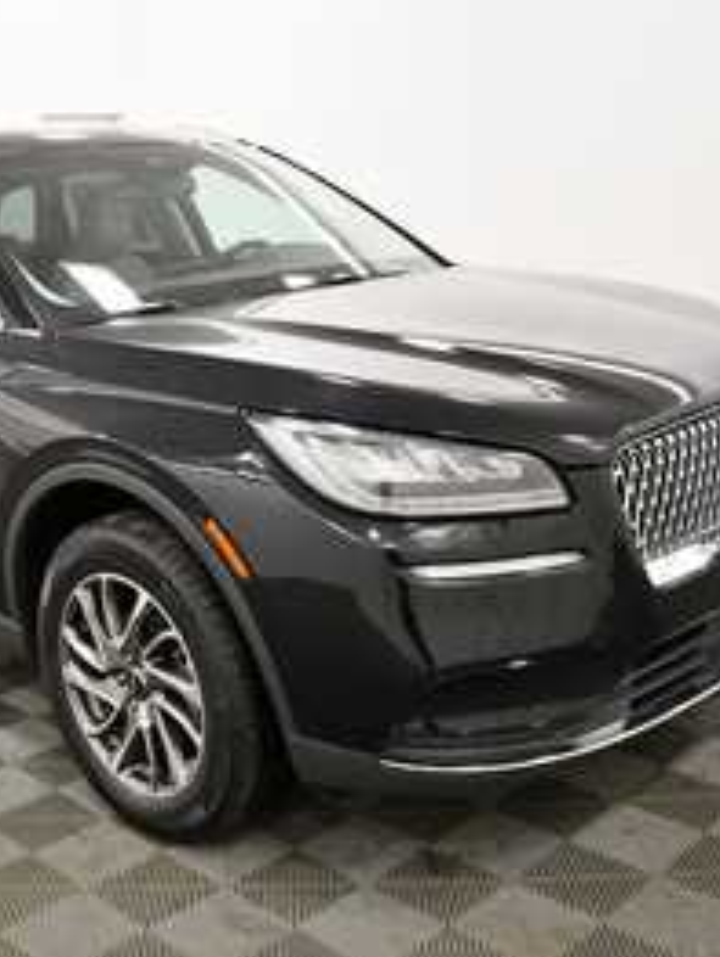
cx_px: 234
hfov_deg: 32.6
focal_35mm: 44
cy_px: 480
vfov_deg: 42.9
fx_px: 1218
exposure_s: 1/125
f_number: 5.6
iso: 1600
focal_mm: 20
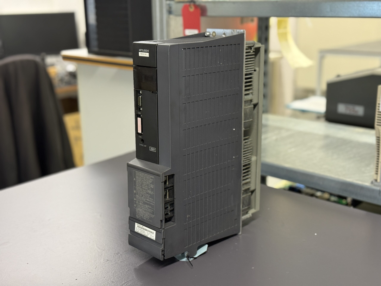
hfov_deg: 39.7
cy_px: 143
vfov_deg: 30.3
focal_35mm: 48
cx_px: 190
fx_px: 528
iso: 250
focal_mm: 6.76
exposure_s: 1/50
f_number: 1.78
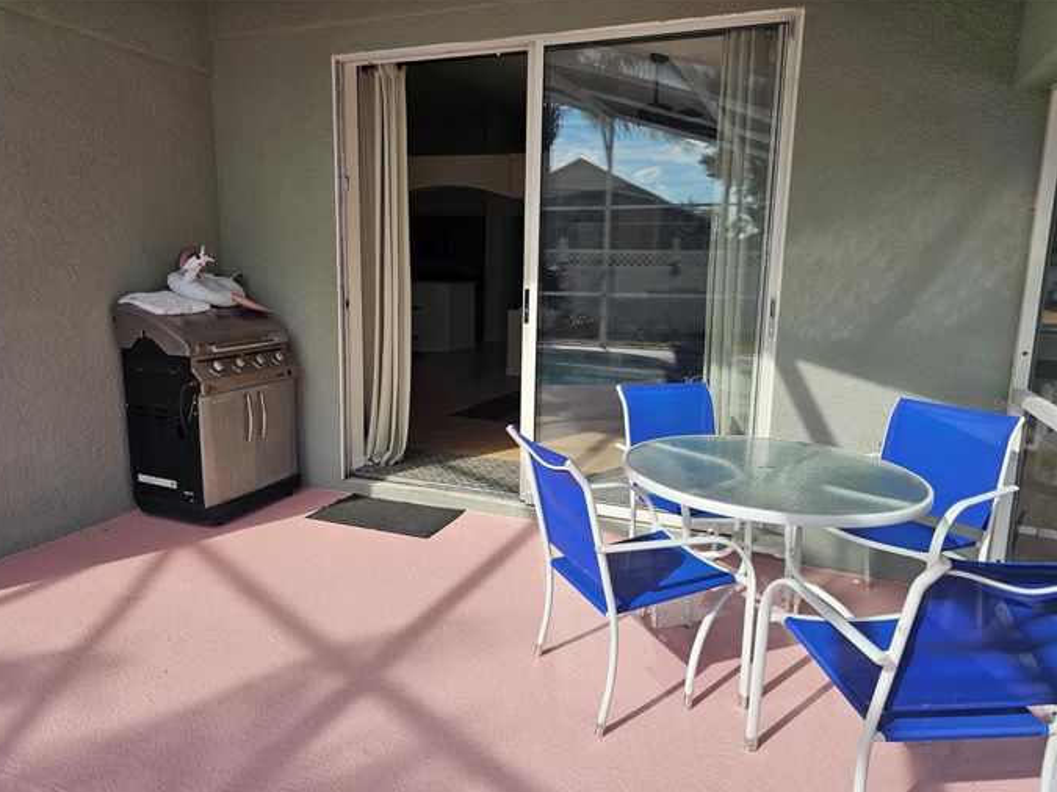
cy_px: 404
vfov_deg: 56.8
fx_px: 733
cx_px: 507
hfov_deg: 71.6
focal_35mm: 24
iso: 16
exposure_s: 1/519
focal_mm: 6.3
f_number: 1.7
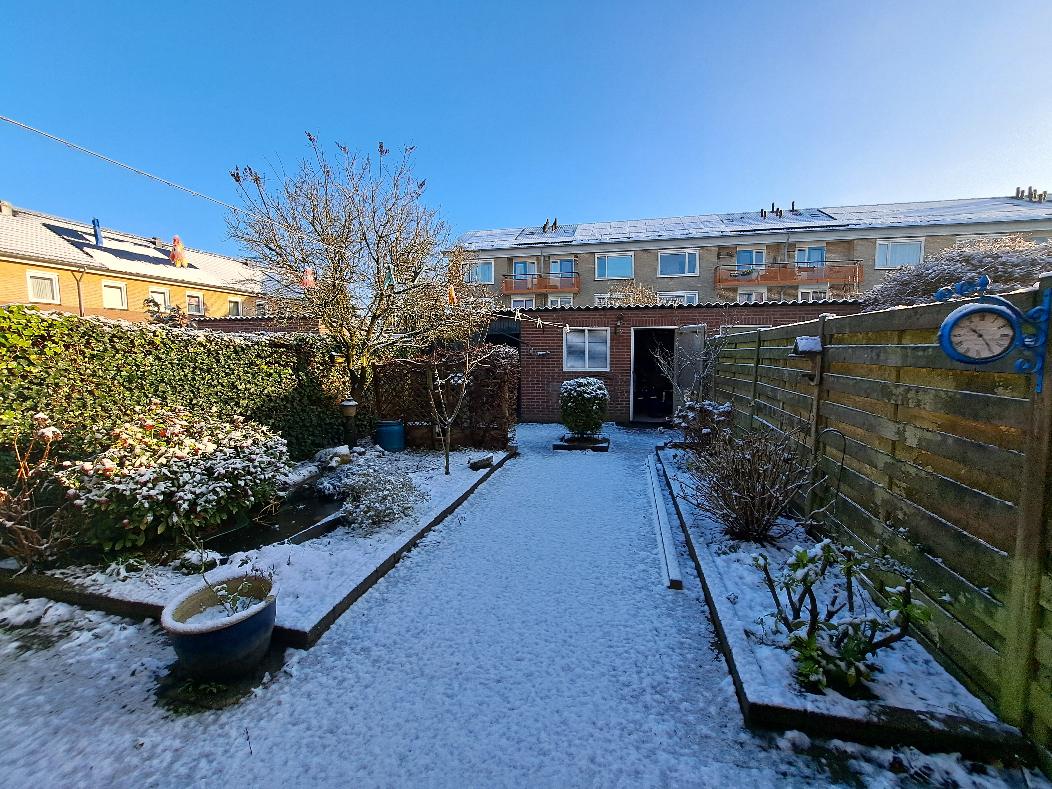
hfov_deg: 106.2
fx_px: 395
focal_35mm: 13
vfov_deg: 89.9
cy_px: 394
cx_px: 526
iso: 50
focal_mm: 1.74
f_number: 2.2
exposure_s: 1/712
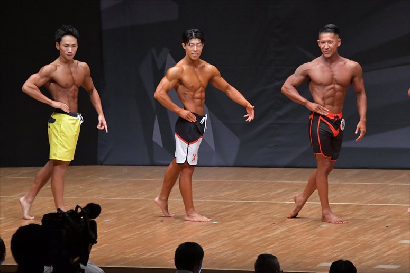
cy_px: 136
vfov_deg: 5.7
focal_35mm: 240
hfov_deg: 8.6
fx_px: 2732
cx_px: 205
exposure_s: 1/400
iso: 6400
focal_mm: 160
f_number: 5.6
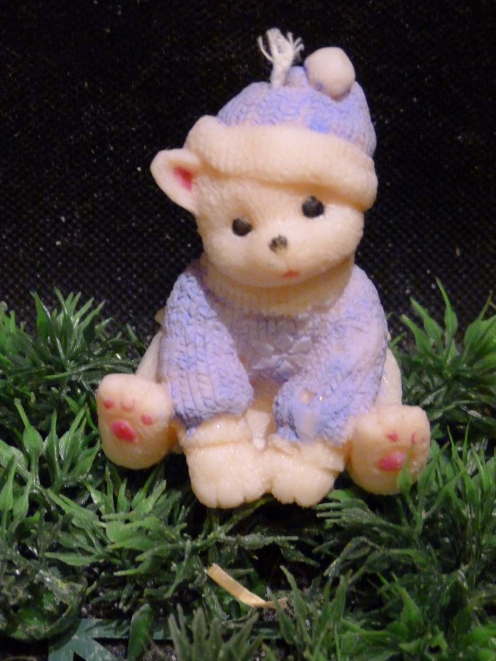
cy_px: 333
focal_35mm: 104
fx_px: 1987
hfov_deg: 14.2
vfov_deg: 18.9
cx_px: 250
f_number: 3.5
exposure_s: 1/13
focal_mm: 18.6
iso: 800
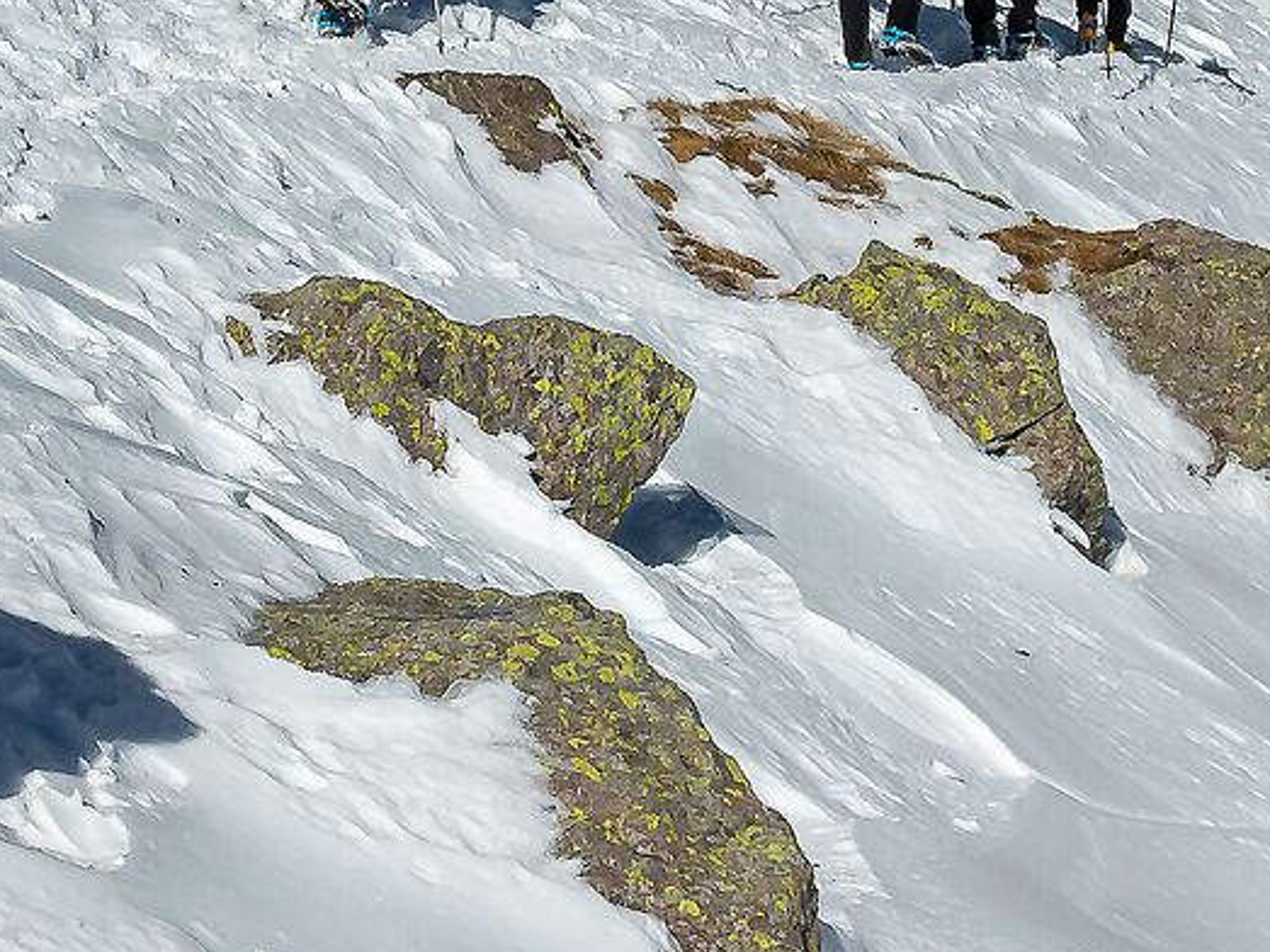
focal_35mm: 152
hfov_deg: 12.9
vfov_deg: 9.7
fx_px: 5583
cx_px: 255
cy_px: 120
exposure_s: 1/1250
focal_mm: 23
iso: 200
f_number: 8
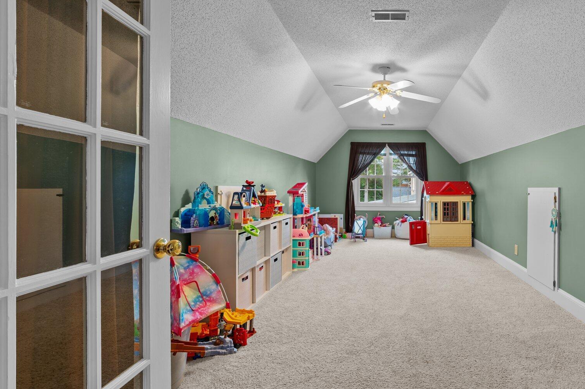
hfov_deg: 84.1
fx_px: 309
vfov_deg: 64.5
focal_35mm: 19
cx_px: 388
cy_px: 189
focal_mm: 14
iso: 250
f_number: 8
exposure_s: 1
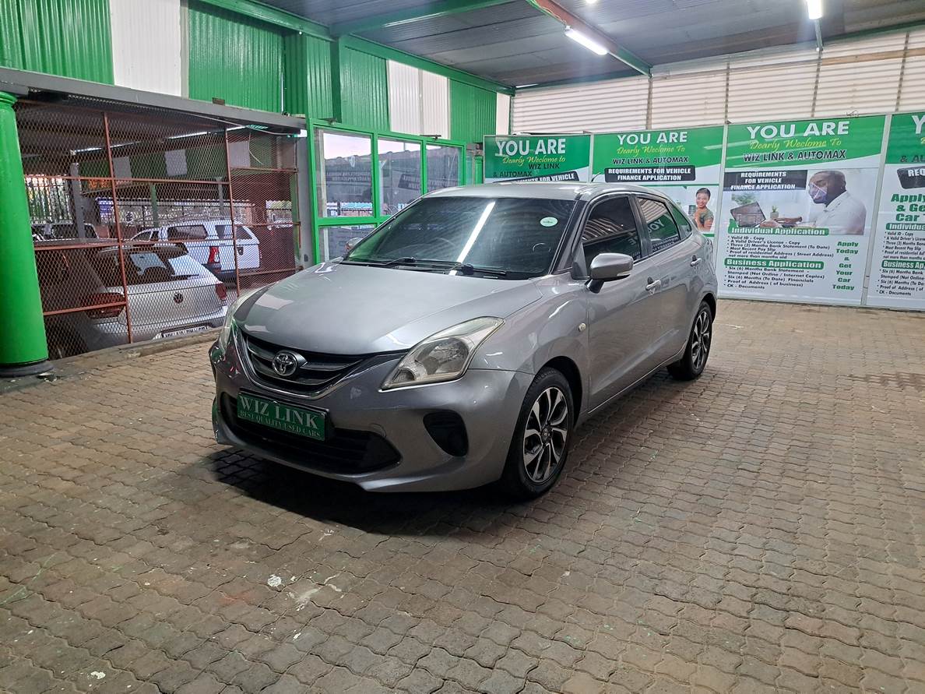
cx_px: 462
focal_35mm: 24
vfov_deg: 56.8
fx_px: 641
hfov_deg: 71.6
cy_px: 347
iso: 100
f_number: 1.8
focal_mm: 5.23
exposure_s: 1/100
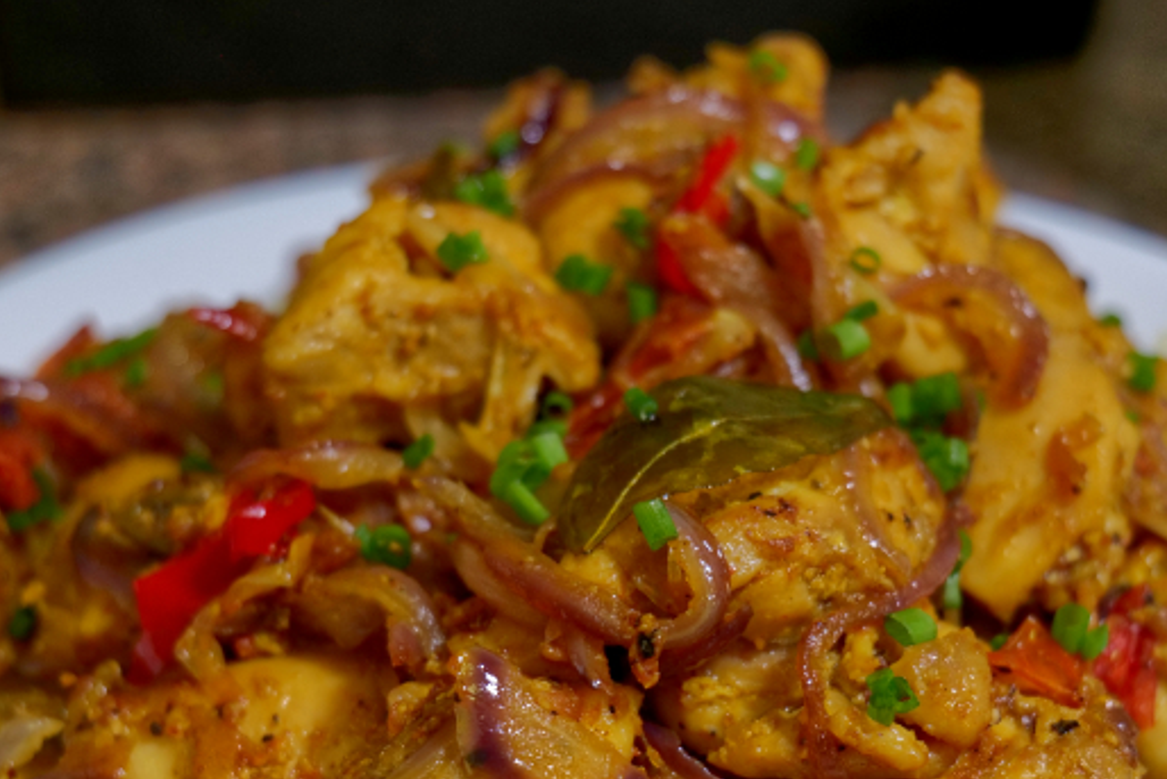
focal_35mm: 105
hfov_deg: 19.5
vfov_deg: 13.0
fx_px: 3405
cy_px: 531
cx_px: 588
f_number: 5.6
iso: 1600
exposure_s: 1/80
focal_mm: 60
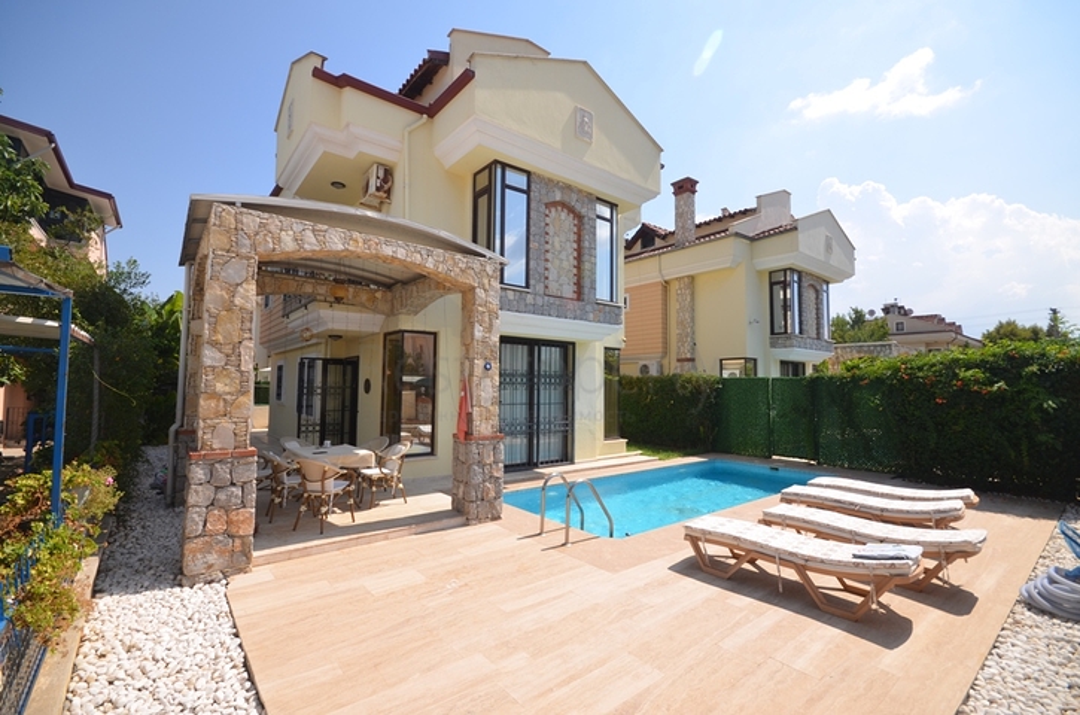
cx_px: 540
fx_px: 449
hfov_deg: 100.5
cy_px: 358
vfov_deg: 77.1
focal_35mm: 15
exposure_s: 1/200
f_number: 10
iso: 100
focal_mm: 10
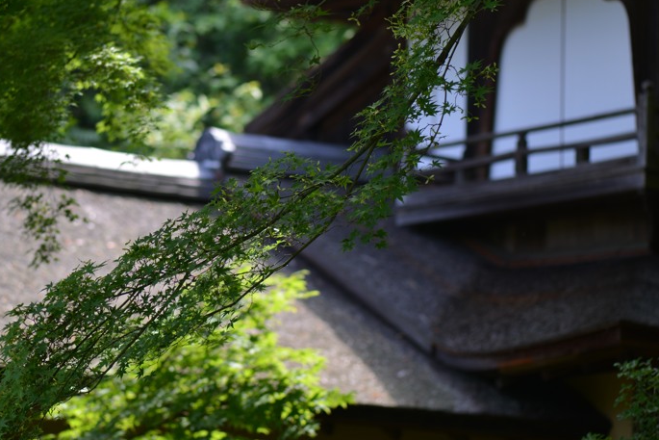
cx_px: 296
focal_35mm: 157
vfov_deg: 8.7
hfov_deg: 13.1
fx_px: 2874
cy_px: 183
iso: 200
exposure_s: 1/500
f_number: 3.5
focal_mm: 105
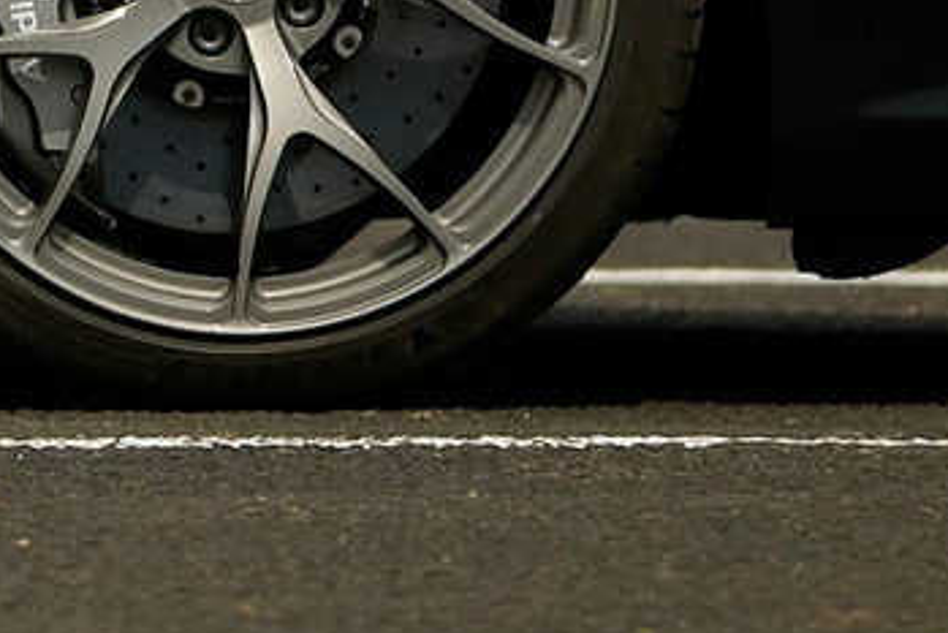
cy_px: -1553
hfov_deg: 2.5
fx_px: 21812
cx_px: -1575
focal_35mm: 828
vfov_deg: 1.7
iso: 160
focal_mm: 75
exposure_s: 1/23000
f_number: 1.4
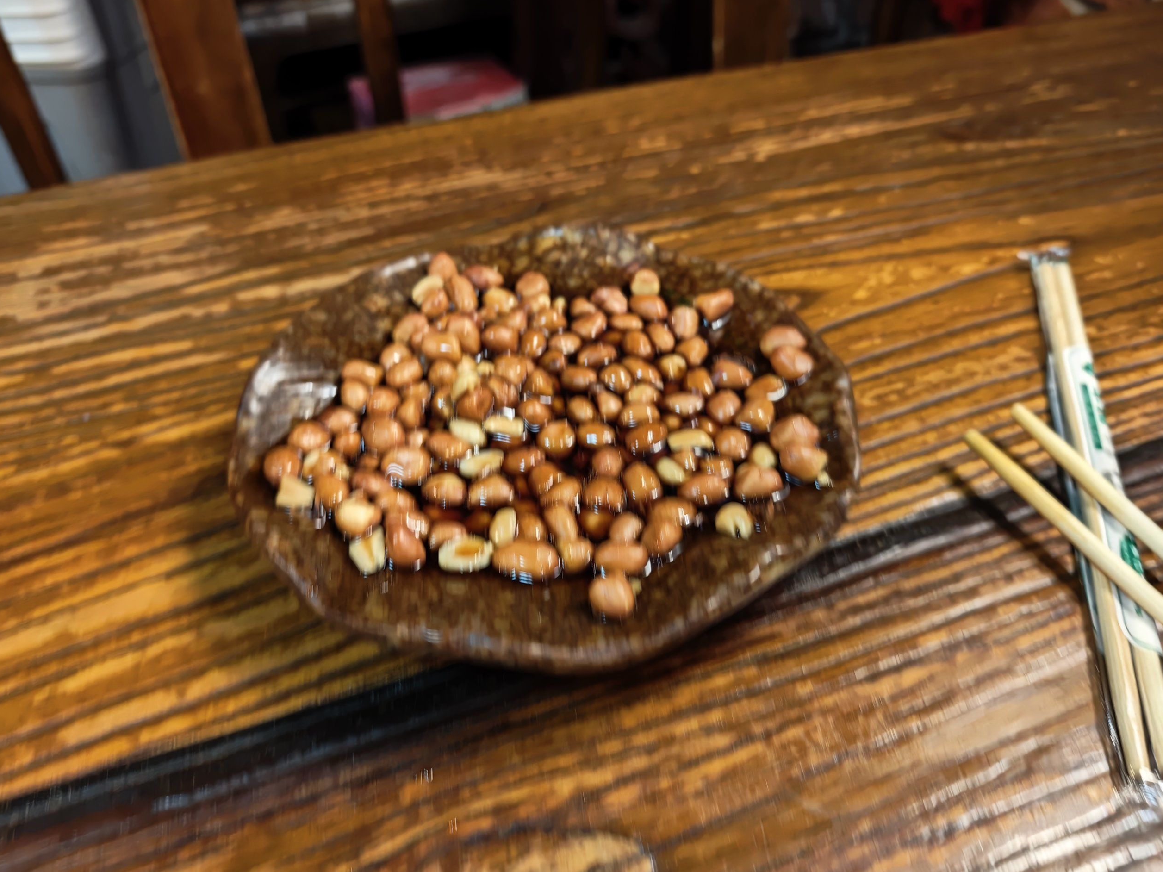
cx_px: 571
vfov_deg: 54.9
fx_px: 840
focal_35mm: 25
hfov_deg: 69.4
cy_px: 449
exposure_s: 1/33.3
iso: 1000
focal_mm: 6.55
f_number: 1.62
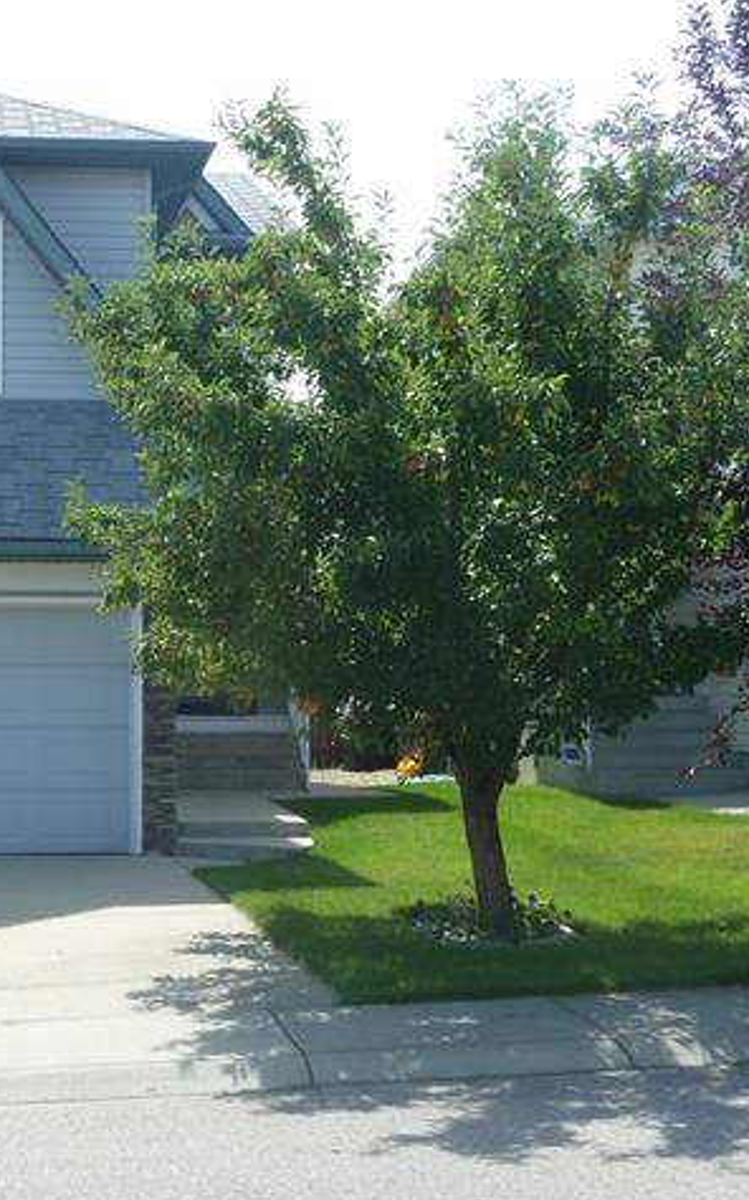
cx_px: 109
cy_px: 605
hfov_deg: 20.3
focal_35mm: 63
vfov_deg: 32.5
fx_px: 2059
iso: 80
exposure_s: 1/320
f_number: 4
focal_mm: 7.3
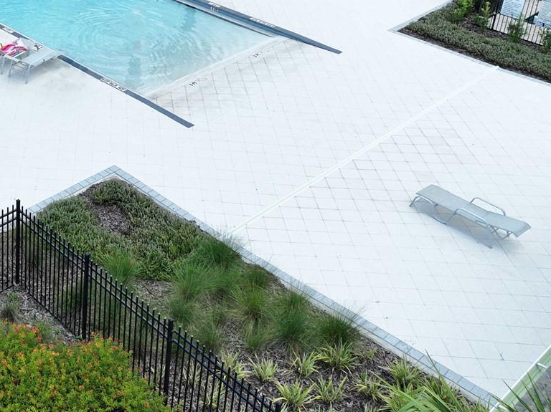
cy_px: 29
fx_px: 795
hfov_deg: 35.3
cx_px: 27
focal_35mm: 50
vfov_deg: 27.8
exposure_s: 1/240
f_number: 3.2
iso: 100
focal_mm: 12.29
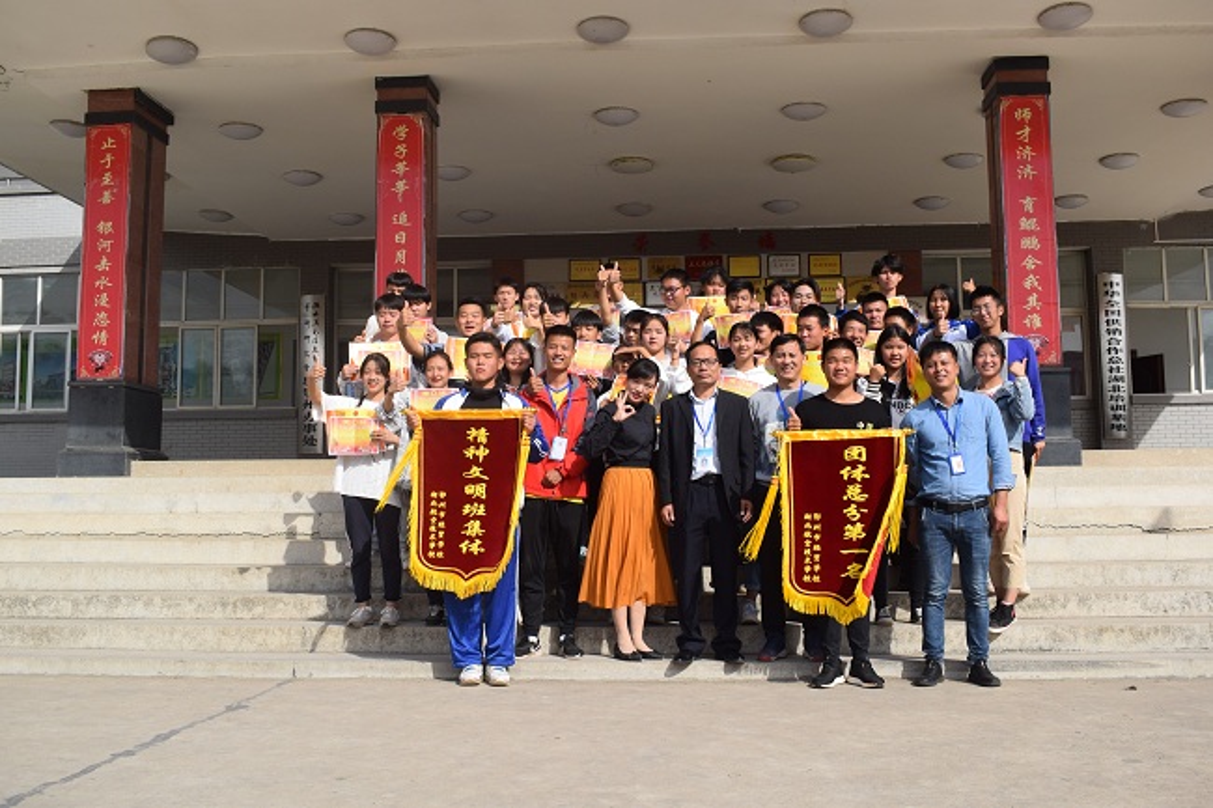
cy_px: 404
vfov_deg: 36.9
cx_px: 606
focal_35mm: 36
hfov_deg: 53.1
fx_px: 1213
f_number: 7.1
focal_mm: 24
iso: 400
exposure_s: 1/2000
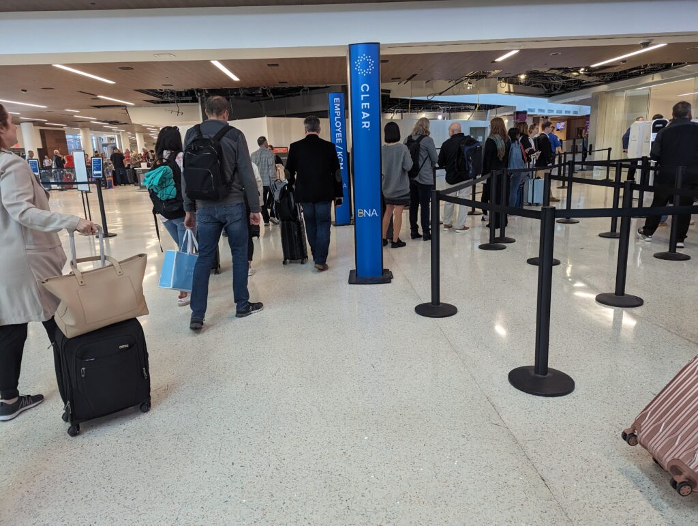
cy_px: 263
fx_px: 485
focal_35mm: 24
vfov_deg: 56.9
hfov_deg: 71.5
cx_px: 349
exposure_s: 1/242
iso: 374
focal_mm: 6.81
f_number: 1.85
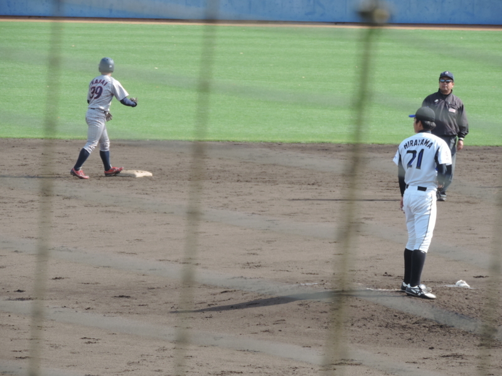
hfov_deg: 6.1
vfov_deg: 4.6
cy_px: 188
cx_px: 251
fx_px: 4713
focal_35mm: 325
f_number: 4.8
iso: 90
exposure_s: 1/200
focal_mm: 57.9
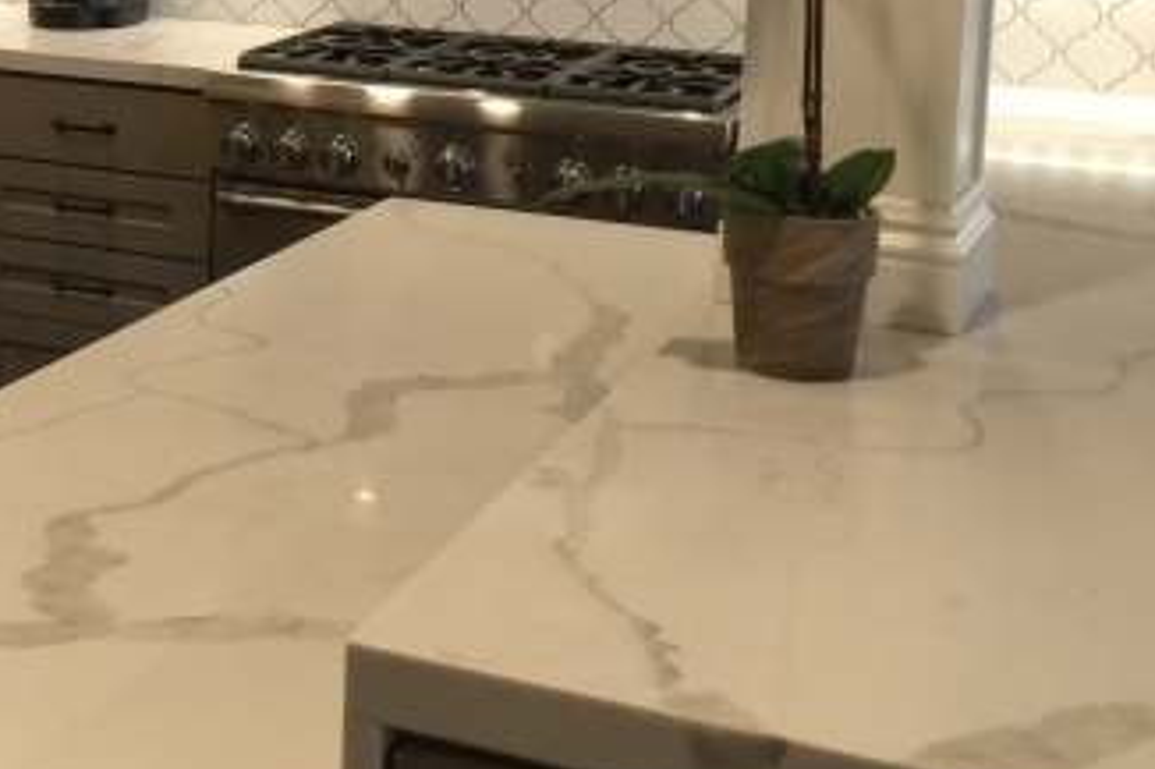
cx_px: -64
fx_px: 2373
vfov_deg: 17.8
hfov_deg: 25.6
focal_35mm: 74
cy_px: -50
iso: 40
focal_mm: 4.15
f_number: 2.2
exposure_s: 1/30
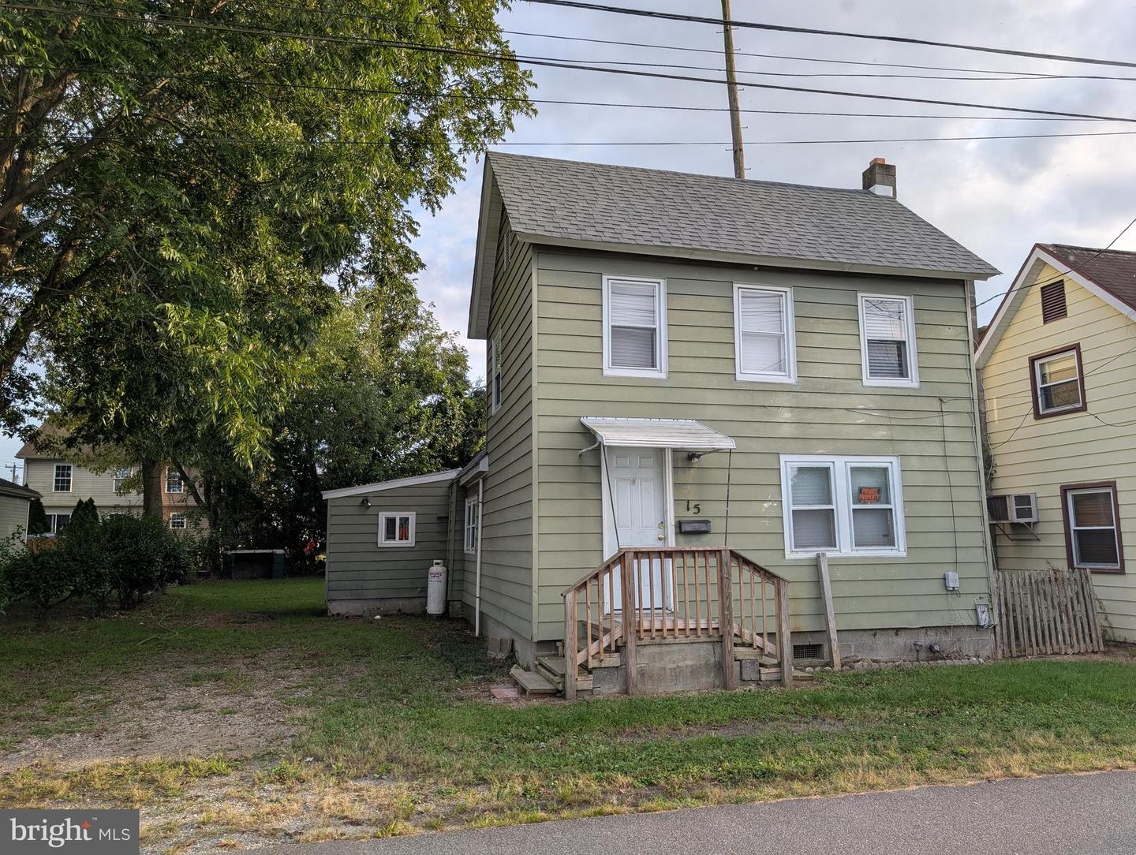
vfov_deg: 56.9
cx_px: 568
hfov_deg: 71.5
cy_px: 428
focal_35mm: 24
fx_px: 789
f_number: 1.68
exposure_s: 1/347
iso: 21
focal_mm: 6.9
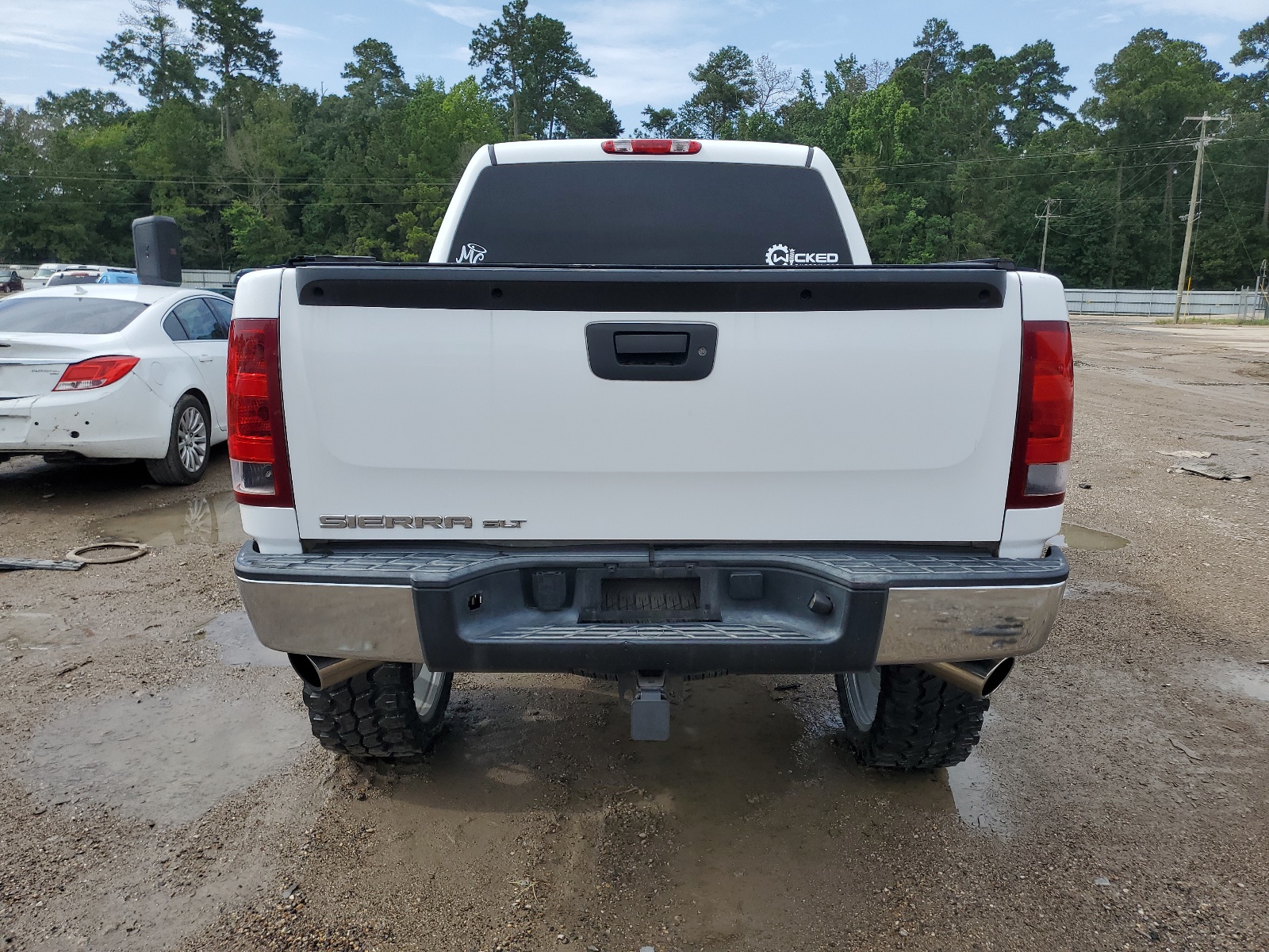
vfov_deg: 53.1
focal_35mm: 26
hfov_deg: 67.3
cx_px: 634
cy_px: 476
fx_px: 953
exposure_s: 1/3333
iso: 50
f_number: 1.5
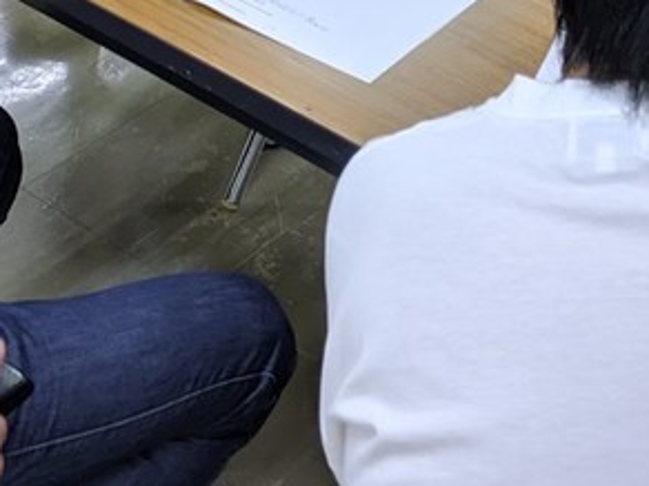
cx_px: 389
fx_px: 2081
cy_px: -302
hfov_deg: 17.7
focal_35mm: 111
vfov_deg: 12.5
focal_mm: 4.44
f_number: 1.8
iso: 79
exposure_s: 1/30
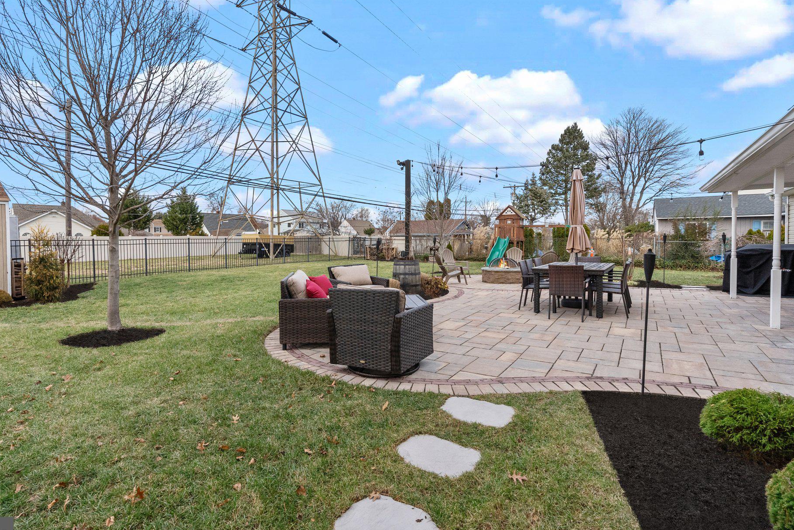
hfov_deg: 89.8
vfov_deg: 67.4
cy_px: 251
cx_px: 363
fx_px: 397
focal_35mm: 18
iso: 800
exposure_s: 1/160
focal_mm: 16
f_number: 11
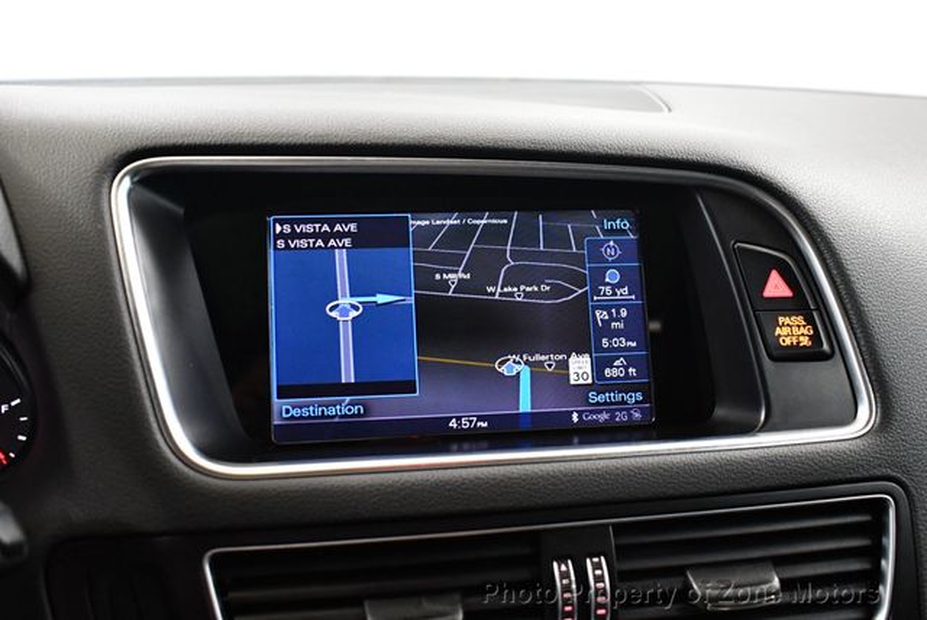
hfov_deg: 53.1
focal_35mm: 36
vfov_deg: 36.9
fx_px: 928
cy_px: 310
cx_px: 464
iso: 3200
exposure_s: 1/80
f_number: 3.5
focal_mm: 18
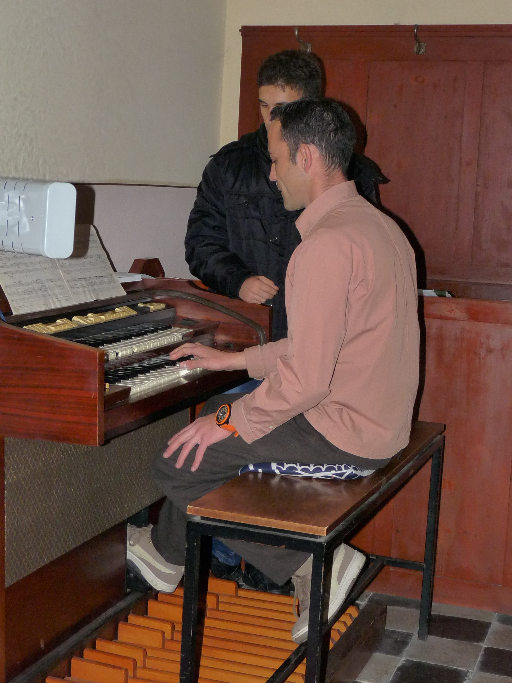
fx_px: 1183
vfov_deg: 32.2
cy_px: 342
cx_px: 256
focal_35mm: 60
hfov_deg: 24.4
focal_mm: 7.4
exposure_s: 1/125
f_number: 3
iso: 320
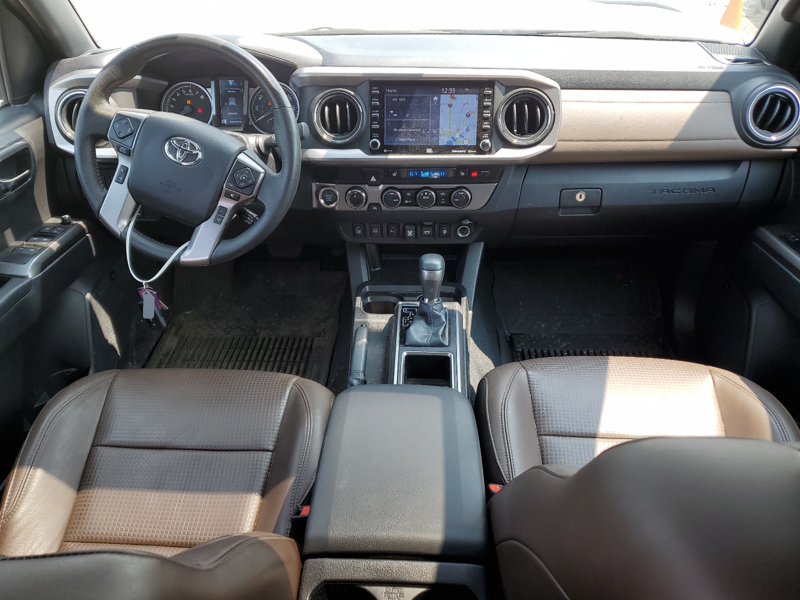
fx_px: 601
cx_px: 400
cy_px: 300
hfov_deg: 67.3
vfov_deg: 53.1
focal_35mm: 26
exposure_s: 1/294
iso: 50
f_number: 1.5
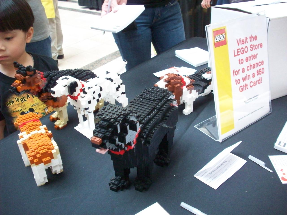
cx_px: 144
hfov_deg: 50.1
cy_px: 108
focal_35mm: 37
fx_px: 307
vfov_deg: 38.7
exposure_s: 1/128
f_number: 2.8
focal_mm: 6.2
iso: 258
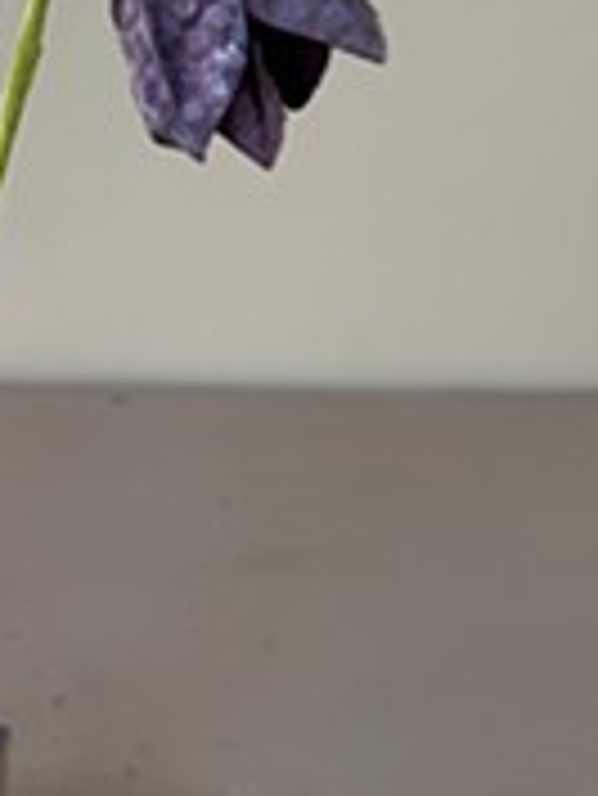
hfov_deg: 20.7
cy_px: 166
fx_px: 1495
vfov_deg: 29.2
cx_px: -166
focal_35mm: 65
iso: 64
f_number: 1.8
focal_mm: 6.8
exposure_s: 1/121
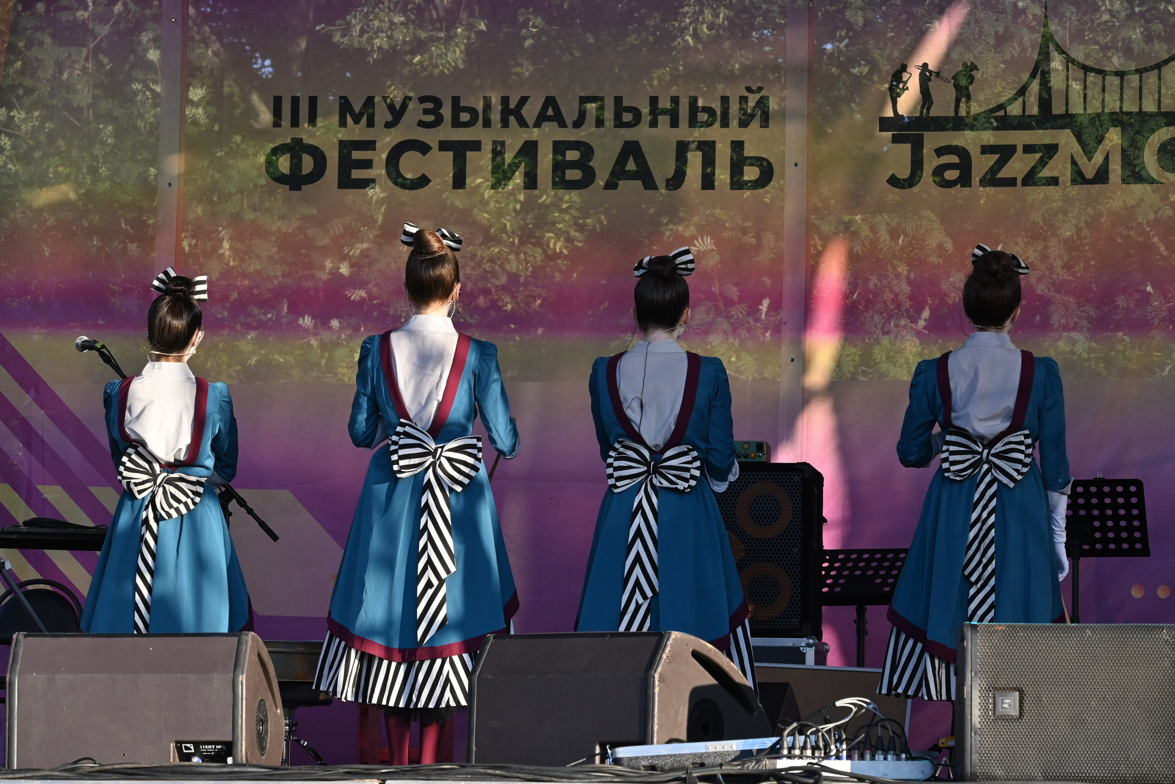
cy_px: 392
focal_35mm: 140
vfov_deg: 9.8
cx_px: 588
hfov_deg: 14.7
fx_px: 4553
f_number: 8
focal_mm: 93
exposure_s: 1/200
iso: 250
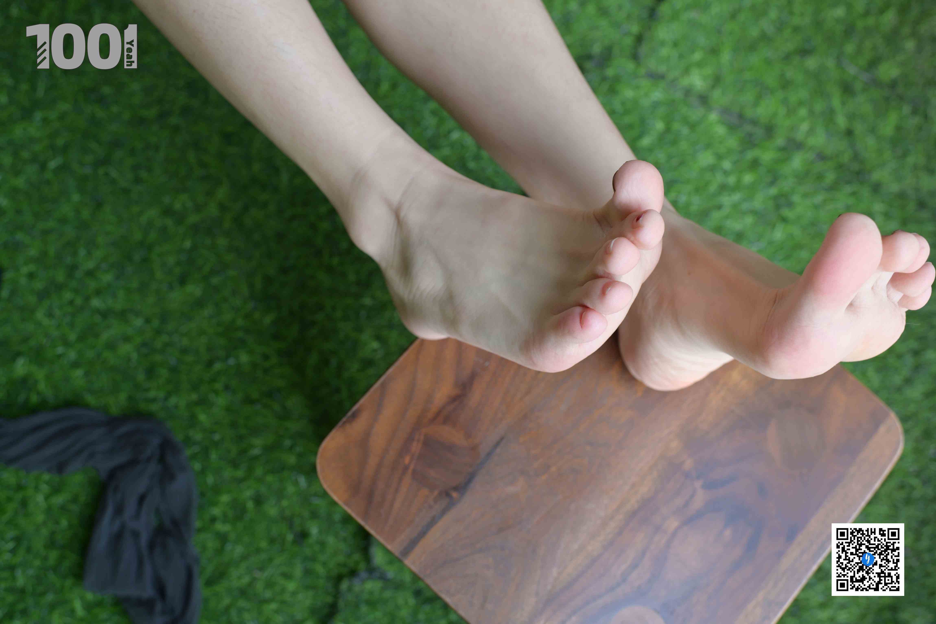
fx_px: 910
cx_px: 468
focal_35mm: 35
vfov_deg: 37.9
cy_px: 312
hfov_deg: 54.4
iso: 200
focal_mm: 35
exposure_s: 1/200
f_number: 4.5
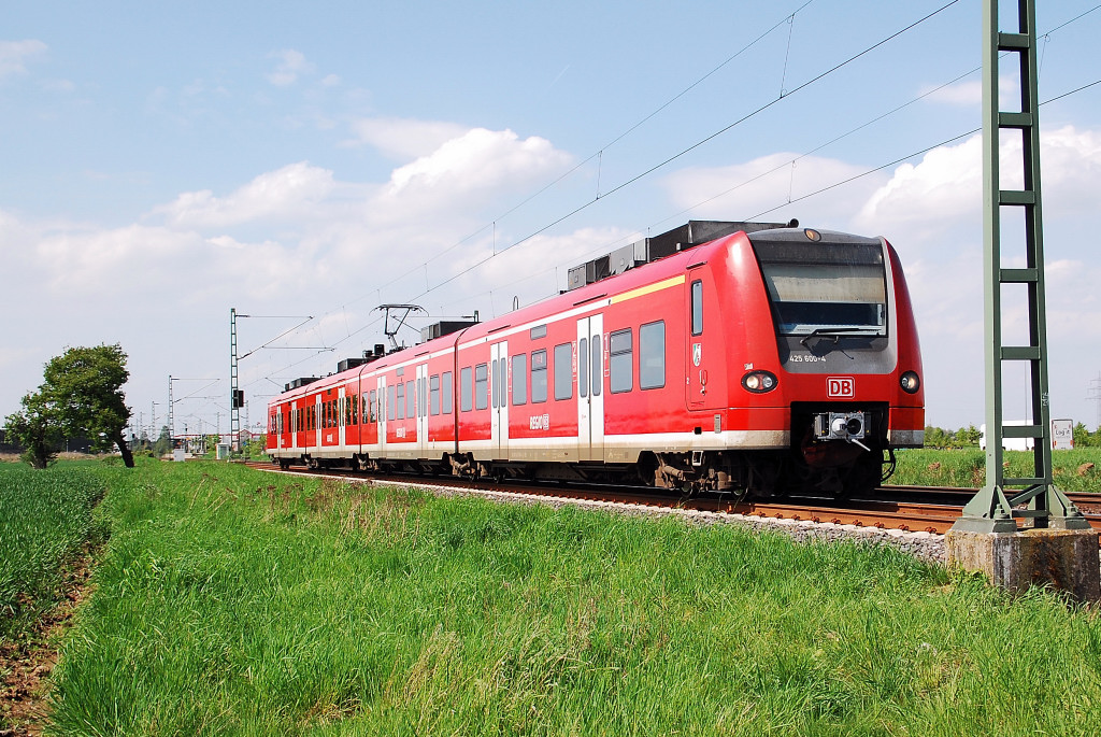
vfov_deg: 21.6
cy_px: 368
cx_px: 550
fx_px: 1929
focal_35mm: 63
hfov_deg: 31.9
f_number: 6.3
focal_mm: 42
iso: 400
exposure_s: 1/1250
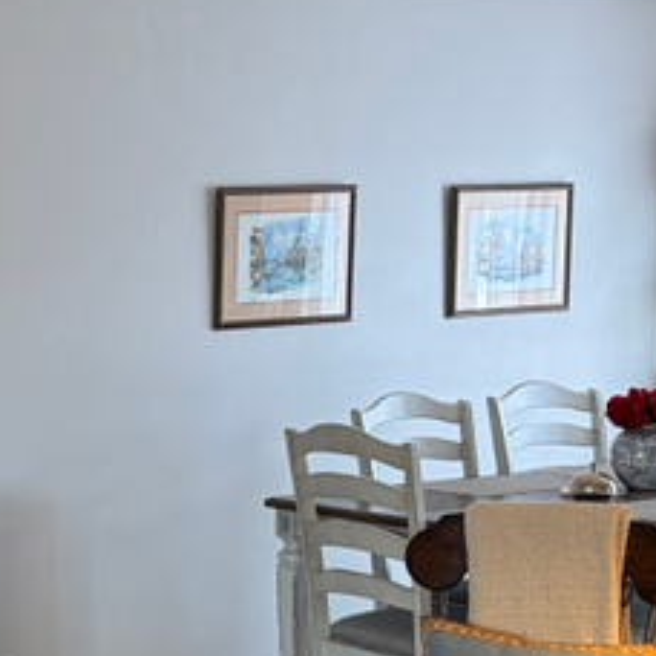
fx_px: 2208
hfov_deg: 16.3
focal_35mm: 103
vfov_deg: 16.8
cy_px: 489
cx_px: -95
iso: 125
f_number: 1.6
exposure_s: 1/60
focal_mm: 5.96
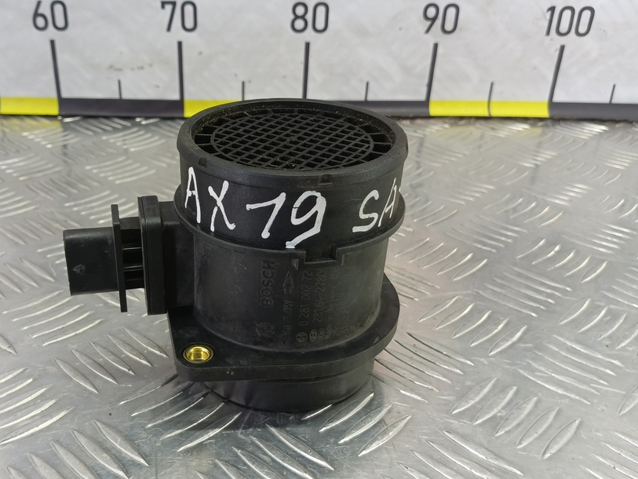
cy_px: 273
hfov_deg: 53.4
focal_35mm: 34
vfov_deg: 41.7
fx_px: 627
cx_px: 242
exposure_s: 1/50
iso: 189
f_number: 1.6
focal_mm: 4.11
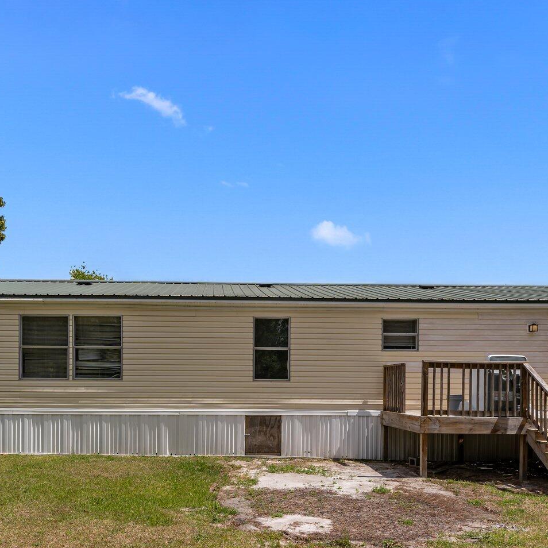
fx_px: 555
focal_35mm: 31
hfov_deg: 52.3
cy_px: 391
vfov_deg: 50.9
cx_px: 234
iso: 200
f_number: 9
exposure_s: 1/640
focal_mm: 17
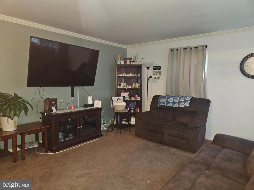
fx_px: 169
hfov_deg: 73.9
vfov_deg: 58.9
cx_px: 127
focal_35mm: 23
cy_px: 95
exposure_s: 1/9.99
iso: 320
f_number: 1.8
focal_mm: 5.4
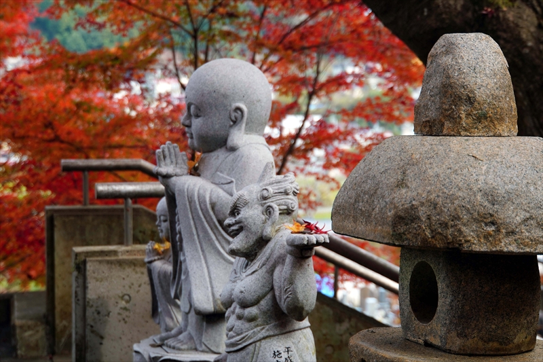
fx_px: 1280
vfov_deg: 16.1
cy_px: 181
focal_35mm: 85
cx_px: 272
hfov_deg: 23.9
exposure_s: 1/50
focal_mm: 56.6
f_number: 5.6
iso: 100
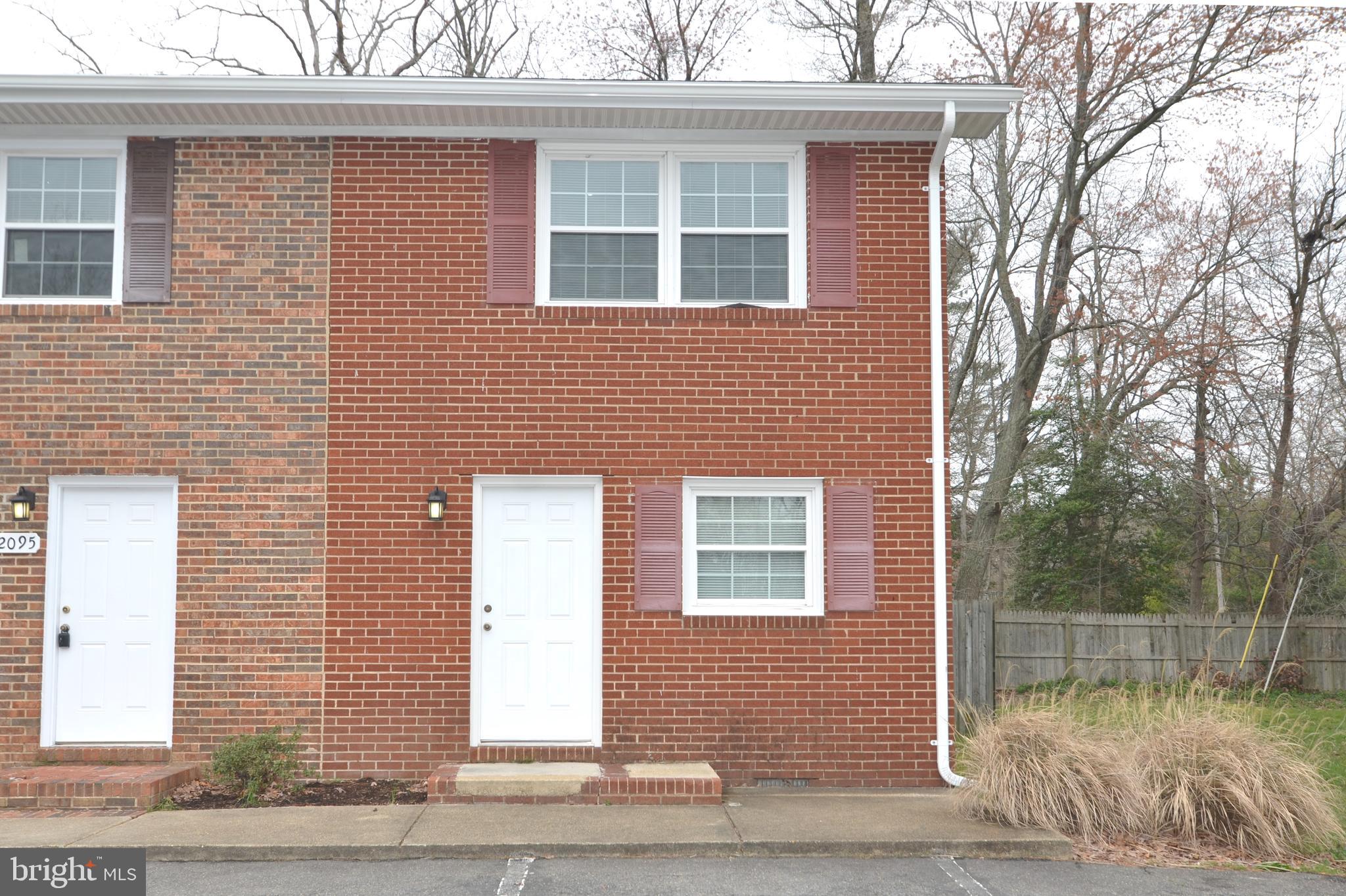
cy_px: 448
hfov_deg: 53.1
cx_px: 673
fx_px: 1346
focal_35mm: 36
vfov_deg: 36.9
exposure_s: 1/160
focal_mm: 24
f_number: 6.3
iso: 100
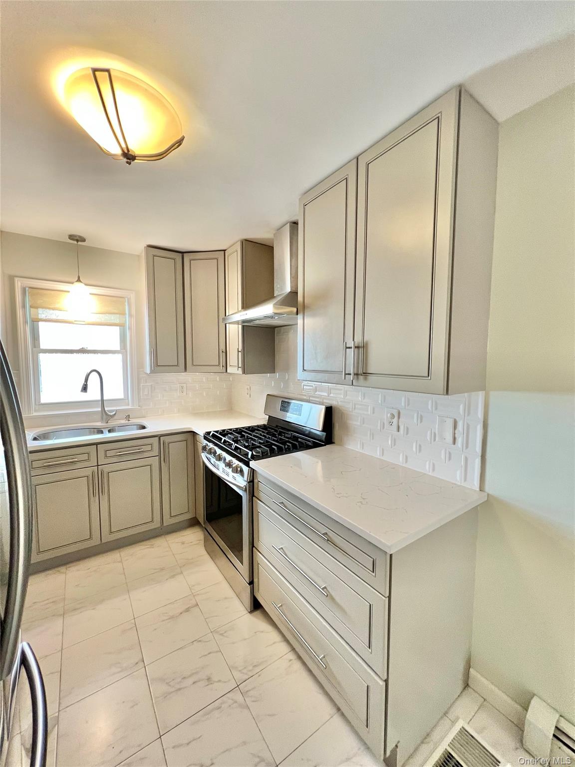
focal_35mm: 13
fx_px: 288
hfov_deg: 89.9
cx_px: 288
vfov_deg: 106.2
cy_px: 384
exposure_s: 1/60
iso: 200
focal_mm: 1.57
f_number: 1.8
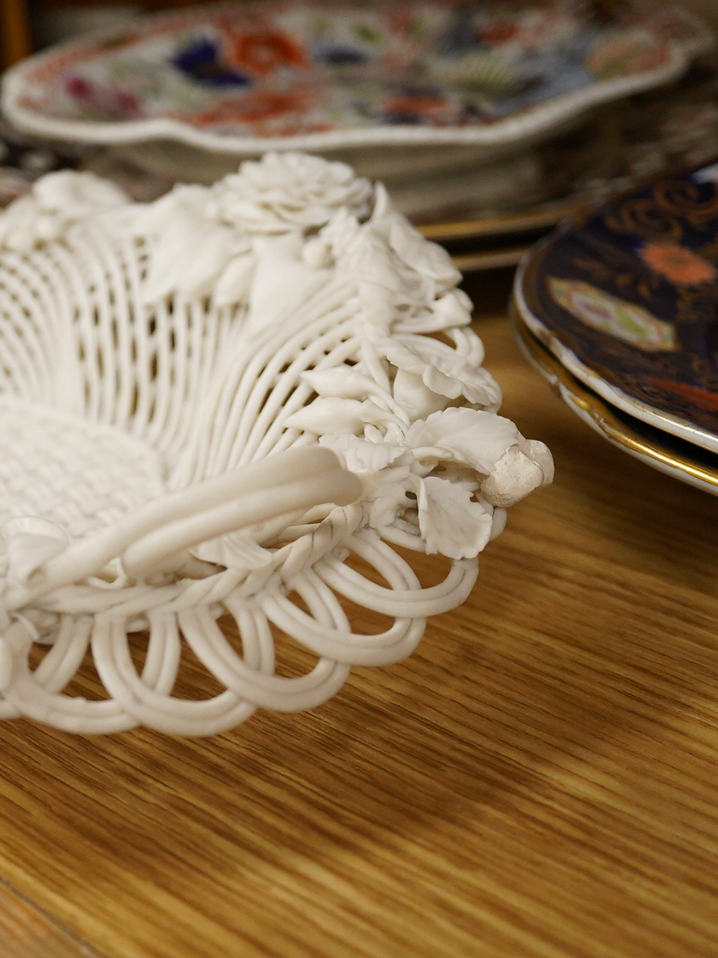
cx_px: 183
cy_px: 479
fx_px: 1798
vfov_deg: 29.8
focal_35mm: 65
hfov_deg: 22.4
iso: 2500
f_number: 3.5
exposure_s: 1/500
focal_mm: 30
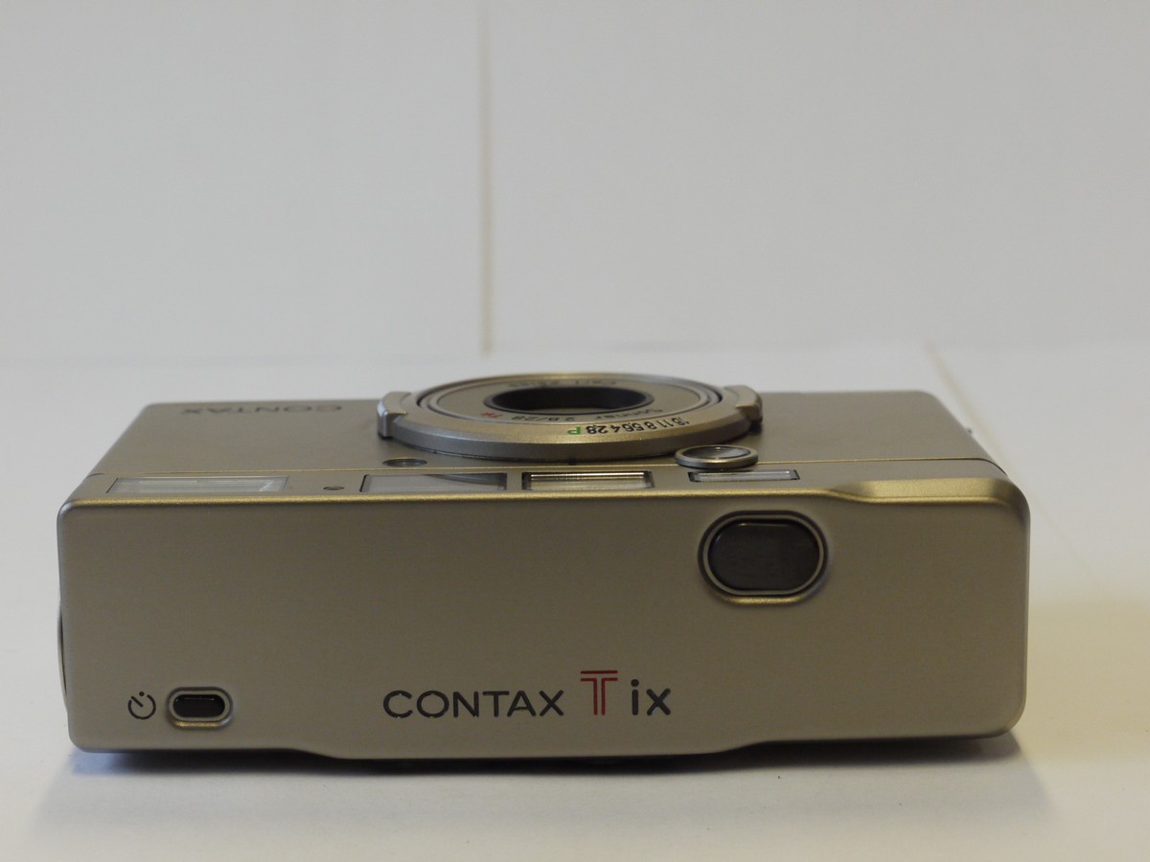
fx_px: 2658
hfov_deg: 24.4
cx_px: 575
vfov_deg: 18.4
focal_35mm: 80
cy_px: 431
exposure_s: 1/40
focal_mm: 40
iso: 800
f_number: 11
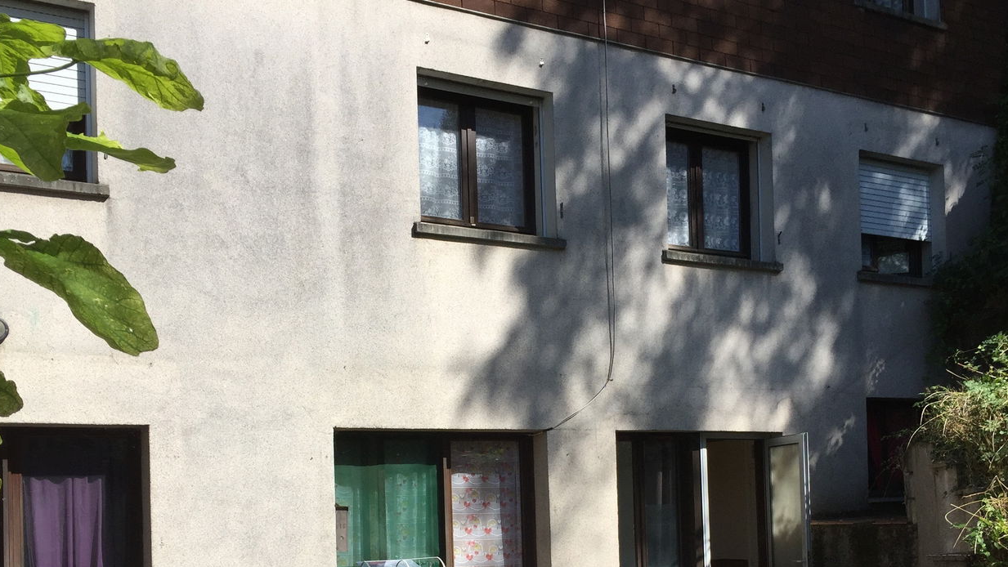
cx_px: 514
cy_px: 477
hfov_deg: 49.4
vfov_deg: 28.2
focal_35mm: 41
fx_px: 1096
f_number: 2.2
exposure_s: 1/2198
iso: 32
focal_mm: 4.15
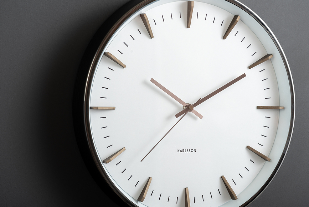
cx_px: 154
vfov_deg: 6.9
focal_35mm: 200
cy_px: 104
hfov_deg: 10.3
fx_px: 1717
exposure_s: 1/125
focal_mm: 200
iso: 50
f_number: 10
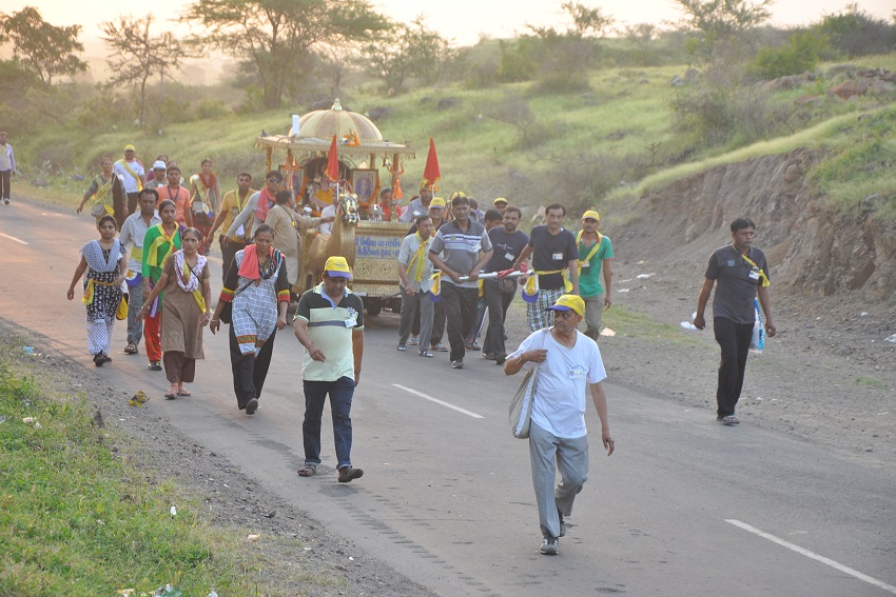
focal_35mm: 129
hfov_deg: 15.9
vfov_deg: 10.7
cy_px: 299
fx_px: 3199
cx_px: 445
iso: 500
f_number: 7.1
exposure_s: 1/125
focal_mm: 85
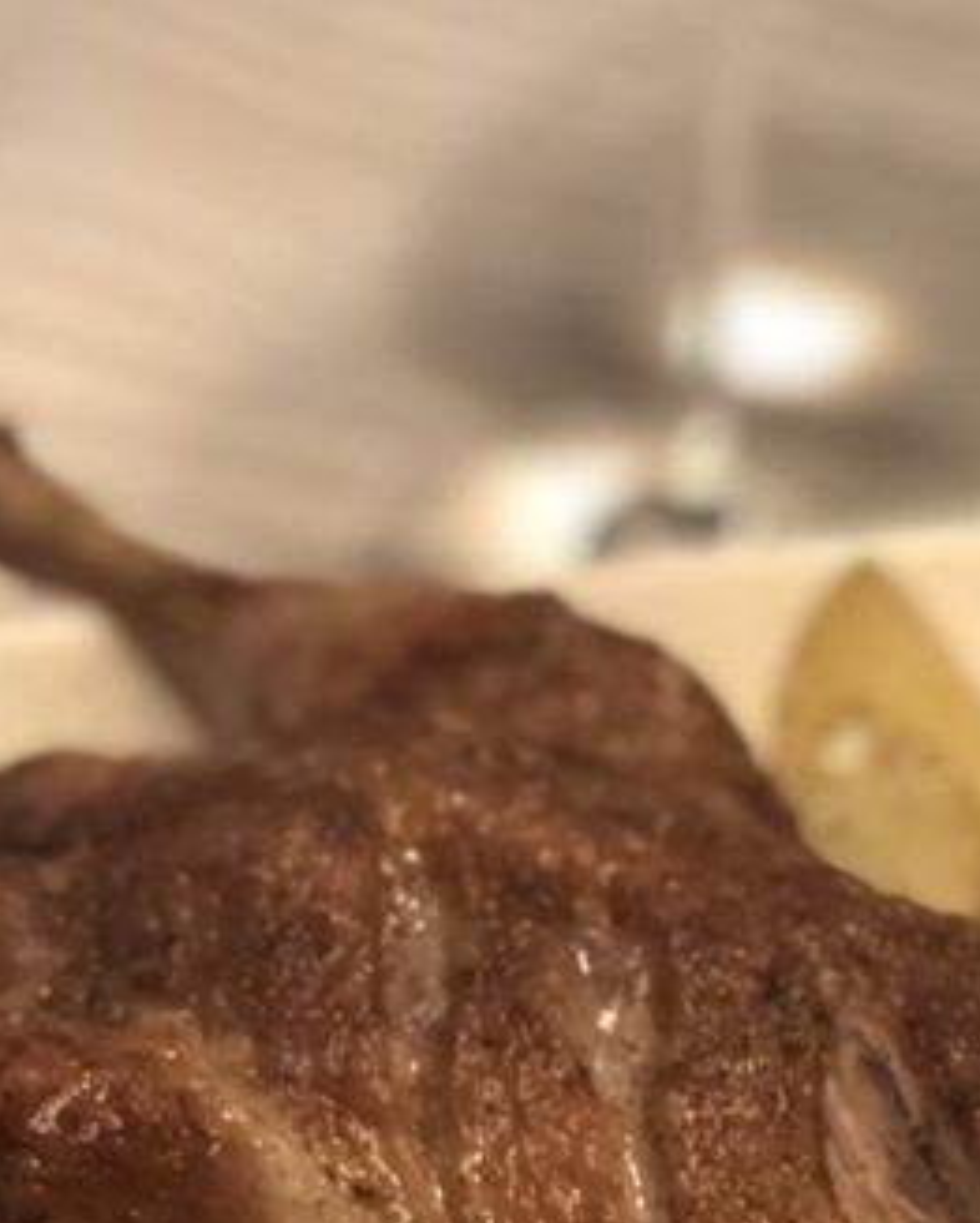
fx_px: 6303
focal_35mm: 174
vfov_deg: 11.1
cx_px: 830
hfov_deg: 8.9
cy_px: 946
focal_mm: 6.6
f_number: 2.8
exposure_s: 1/50
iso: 1250
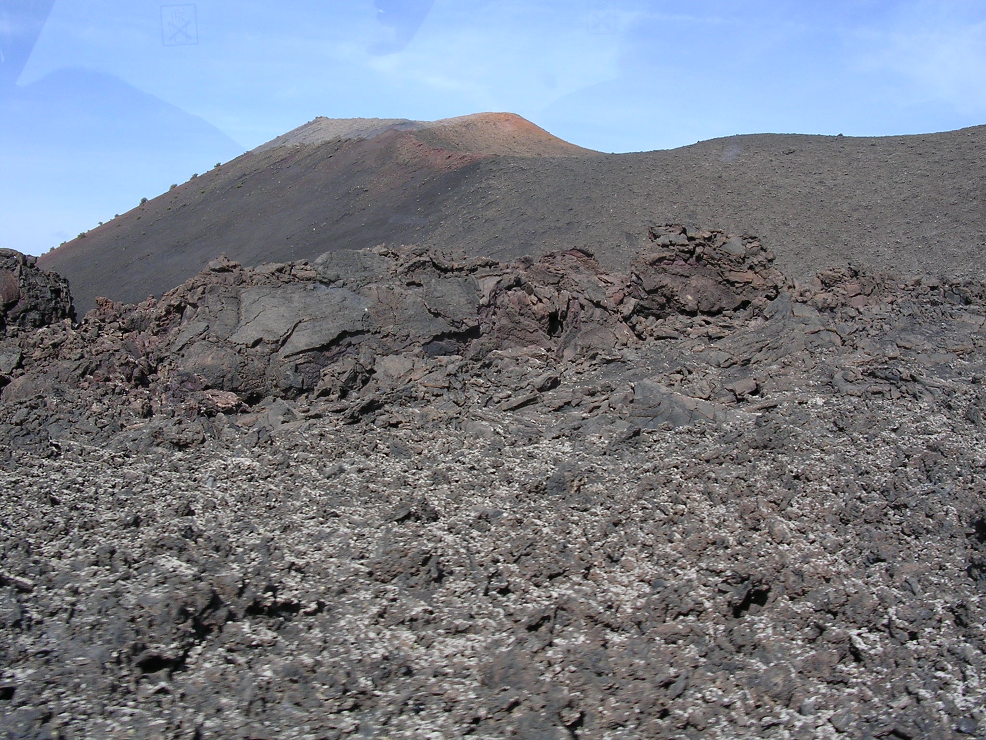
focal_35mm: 38
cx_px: 493
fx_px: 1082
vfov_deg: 37.7
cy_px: 370
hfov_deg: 49.0
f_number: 5.6
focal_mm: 5.8
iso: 100
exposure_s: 1/240
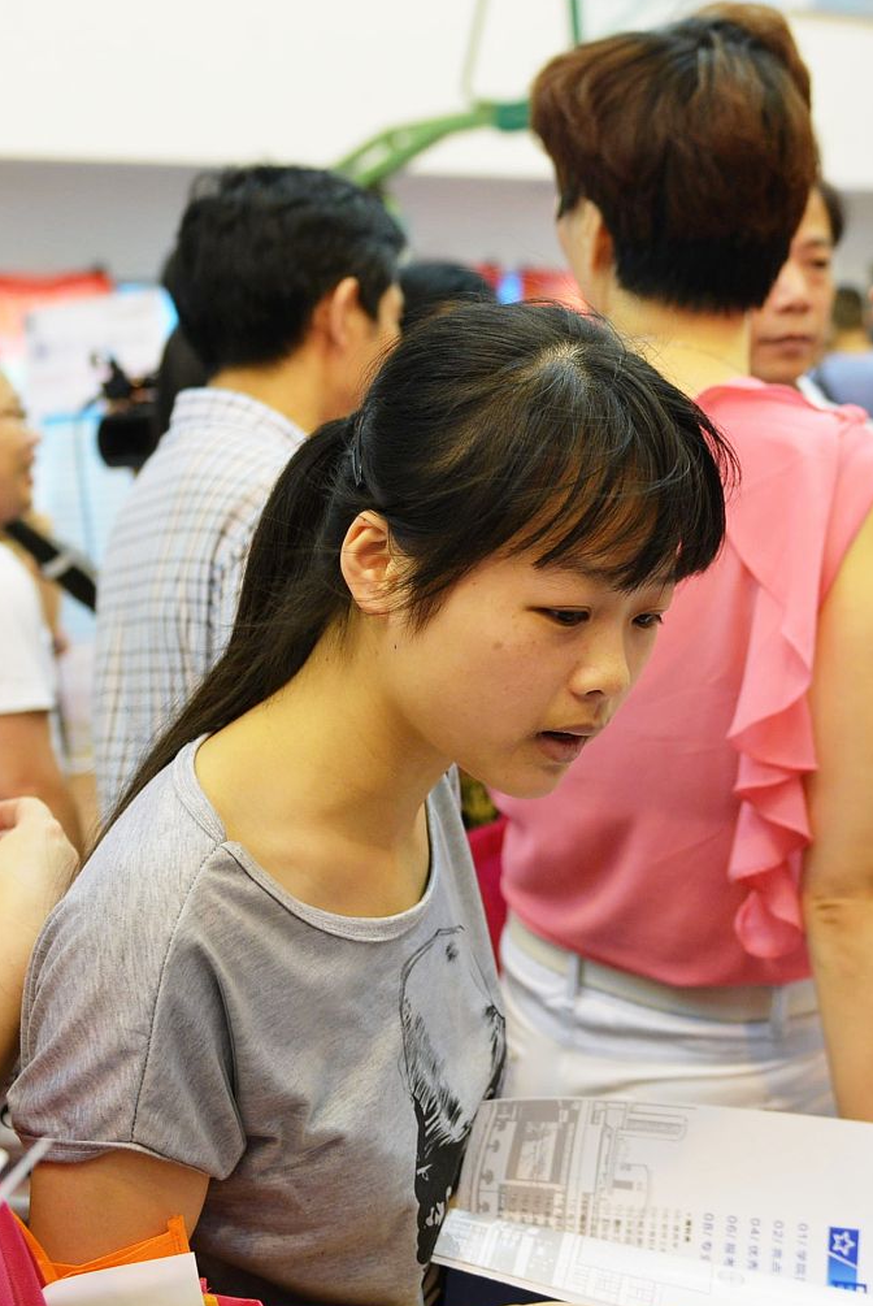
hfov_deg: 36.0
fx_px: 1343
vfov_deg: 51.8
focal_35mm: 37
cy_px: 622
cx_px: 492
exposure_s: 1/200
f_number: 2.8
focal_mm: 31
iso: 1000
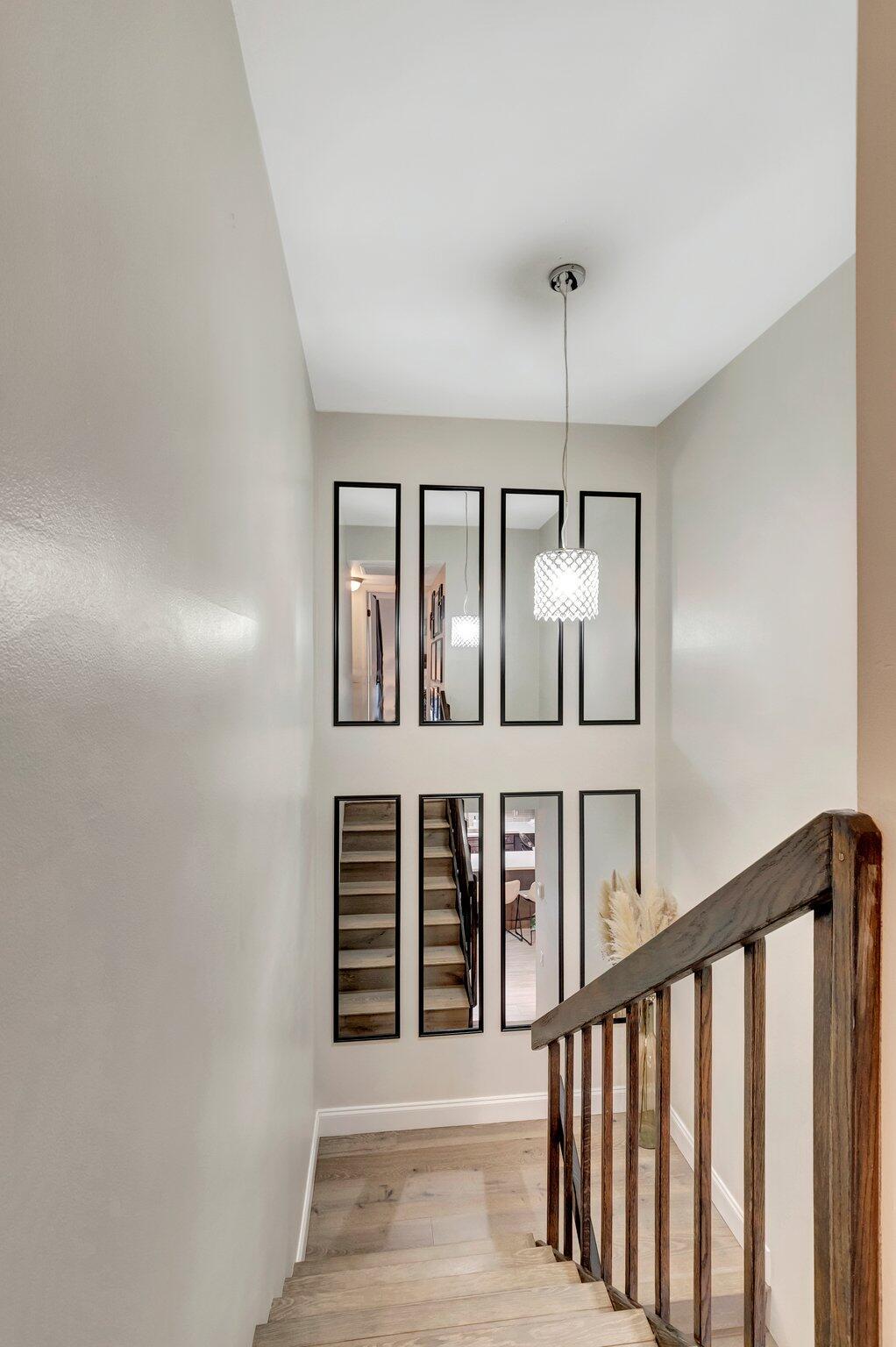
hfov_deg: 77.2
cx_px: 448
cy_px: 674
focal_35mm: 15
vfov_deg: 100.4
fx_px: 561
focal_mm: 10
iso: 640
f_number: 8
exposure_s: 1/2
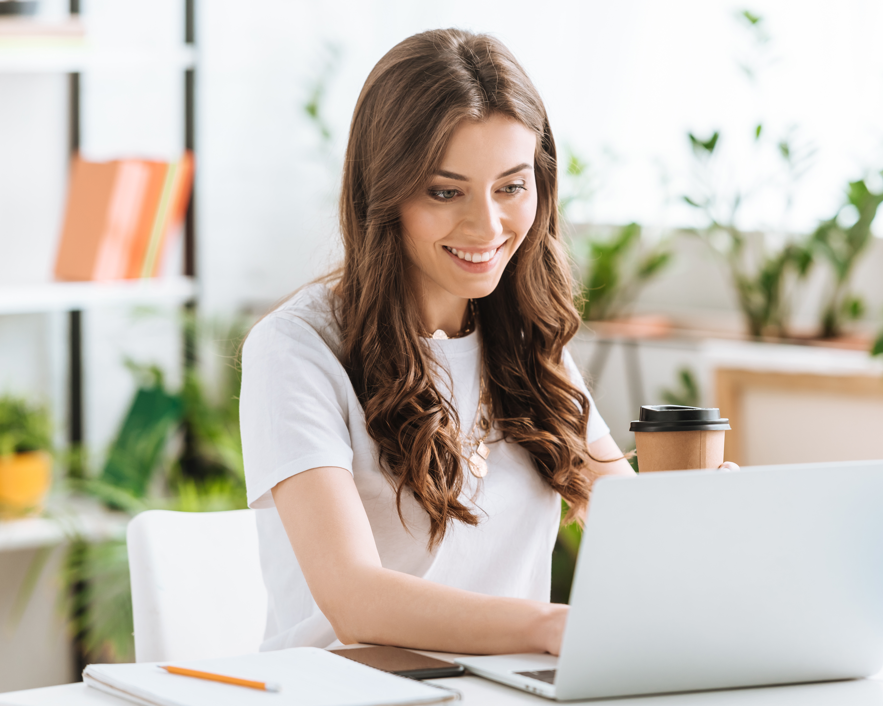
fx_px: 4730
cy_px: 354
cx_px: 525
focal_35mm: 181
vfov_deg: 8.5
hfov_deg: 10.7
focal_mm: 160
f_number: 3.5
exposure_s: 1/200
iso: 160
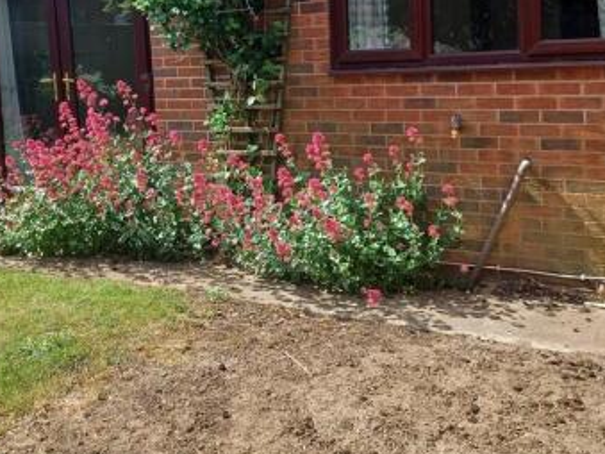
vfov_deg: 32.7
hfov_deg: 43.8
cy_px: 97
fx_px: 751
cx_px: 269
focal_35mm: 43
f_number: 1.8
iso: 32
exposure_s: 1/210
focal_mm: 4.6
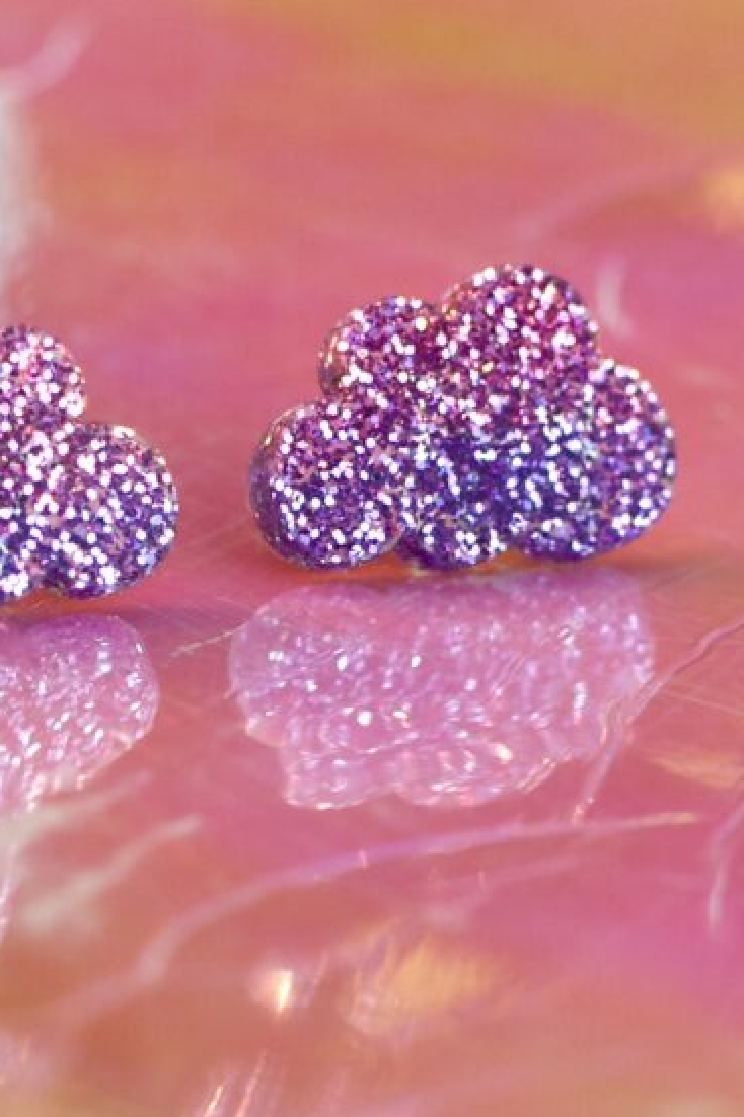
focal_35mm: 92
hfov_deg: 14.8
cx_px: 259
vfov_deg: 22.1
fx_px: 2854
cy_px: 569
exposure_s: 1/160
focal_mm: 35
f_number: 5
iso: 200
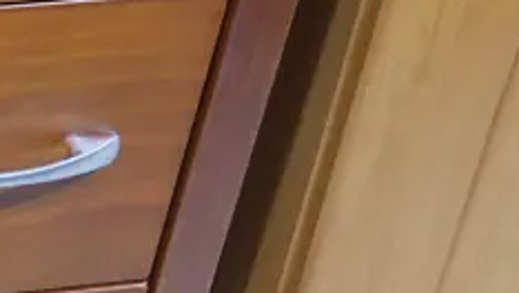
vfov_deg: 6.7
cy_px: -90
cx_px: -408
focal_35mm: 181
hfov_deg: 11.1
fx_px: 2493
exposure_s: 1/60
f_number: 4.1
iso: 800
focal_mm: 19
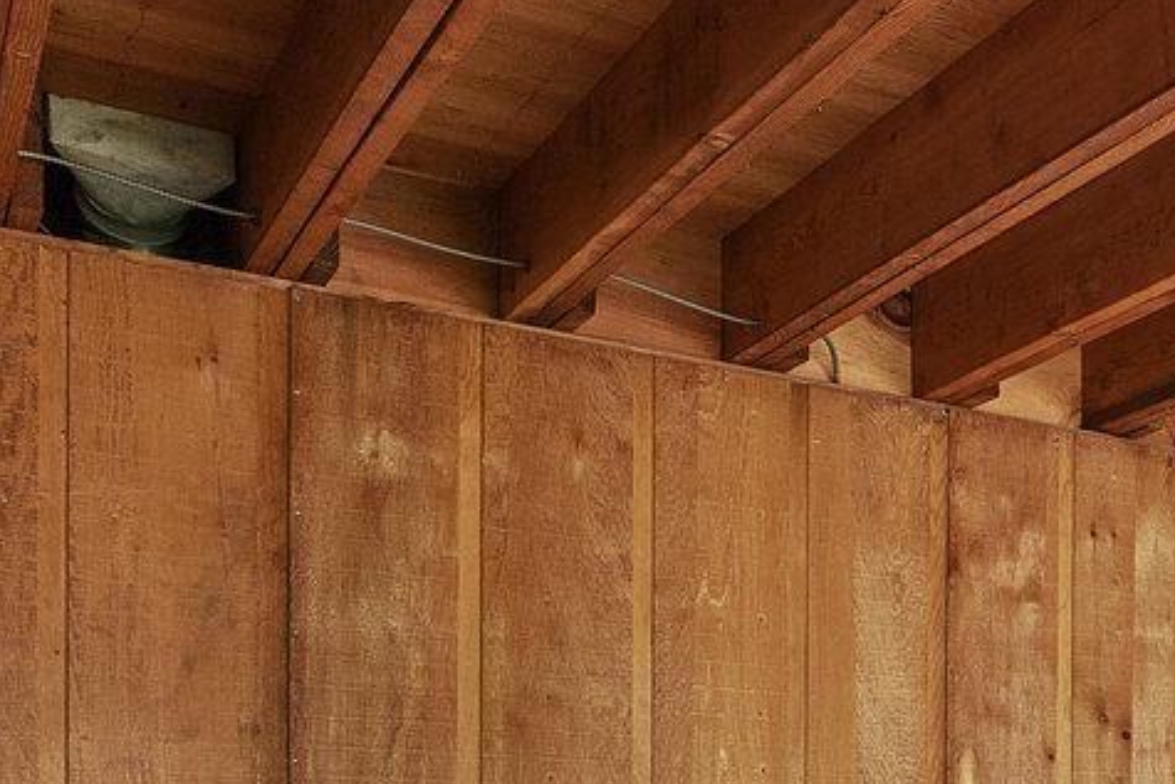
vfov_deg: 22.6
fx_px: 1828
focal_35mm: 56
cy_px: 889
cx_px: 2019
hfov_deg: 23.1
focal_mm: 13
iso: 200
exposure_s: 1/1.25
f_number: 8
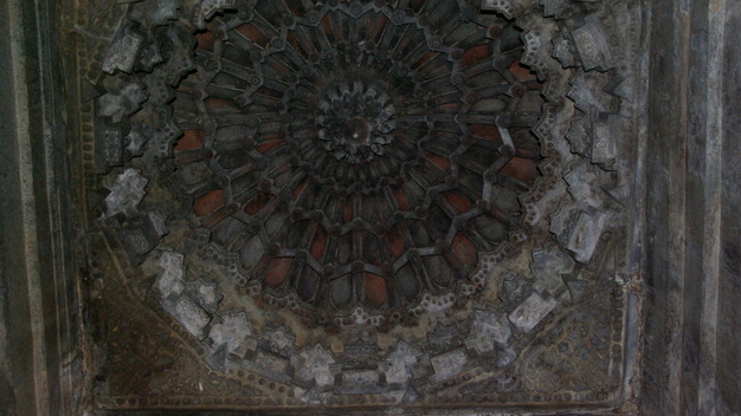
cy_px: 173
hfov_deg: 45.5
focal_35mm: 45
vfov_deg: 26.5
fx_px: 884
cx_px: 365
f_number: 8
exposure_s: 1/45
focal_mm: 28
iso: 800
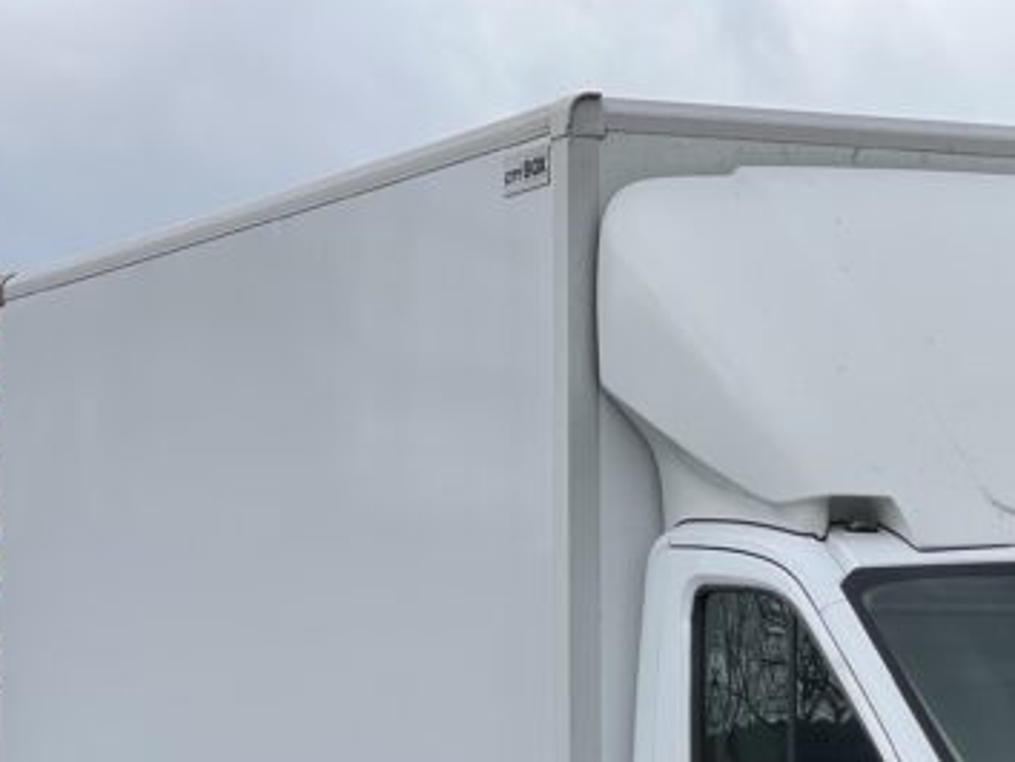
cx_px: 786
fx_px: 5105
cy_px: 685
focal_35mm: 174
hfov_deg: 11.3
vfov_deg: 8.5
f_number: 2.8
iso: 32
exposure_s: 1/479
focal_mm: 9
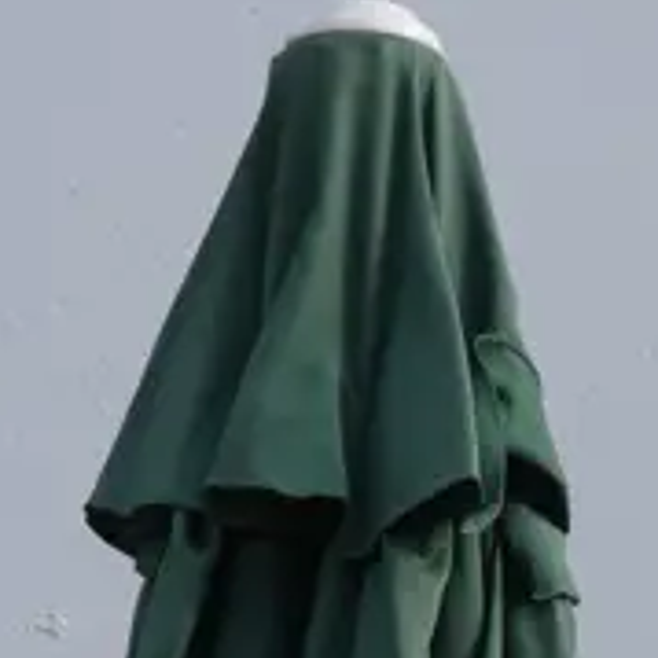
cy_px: 1871
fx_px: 3914
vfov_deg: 8.3
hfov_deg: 9.6
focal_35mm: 182
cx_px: 524
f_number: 5.6
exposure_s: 1/200
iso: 200
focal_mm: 18
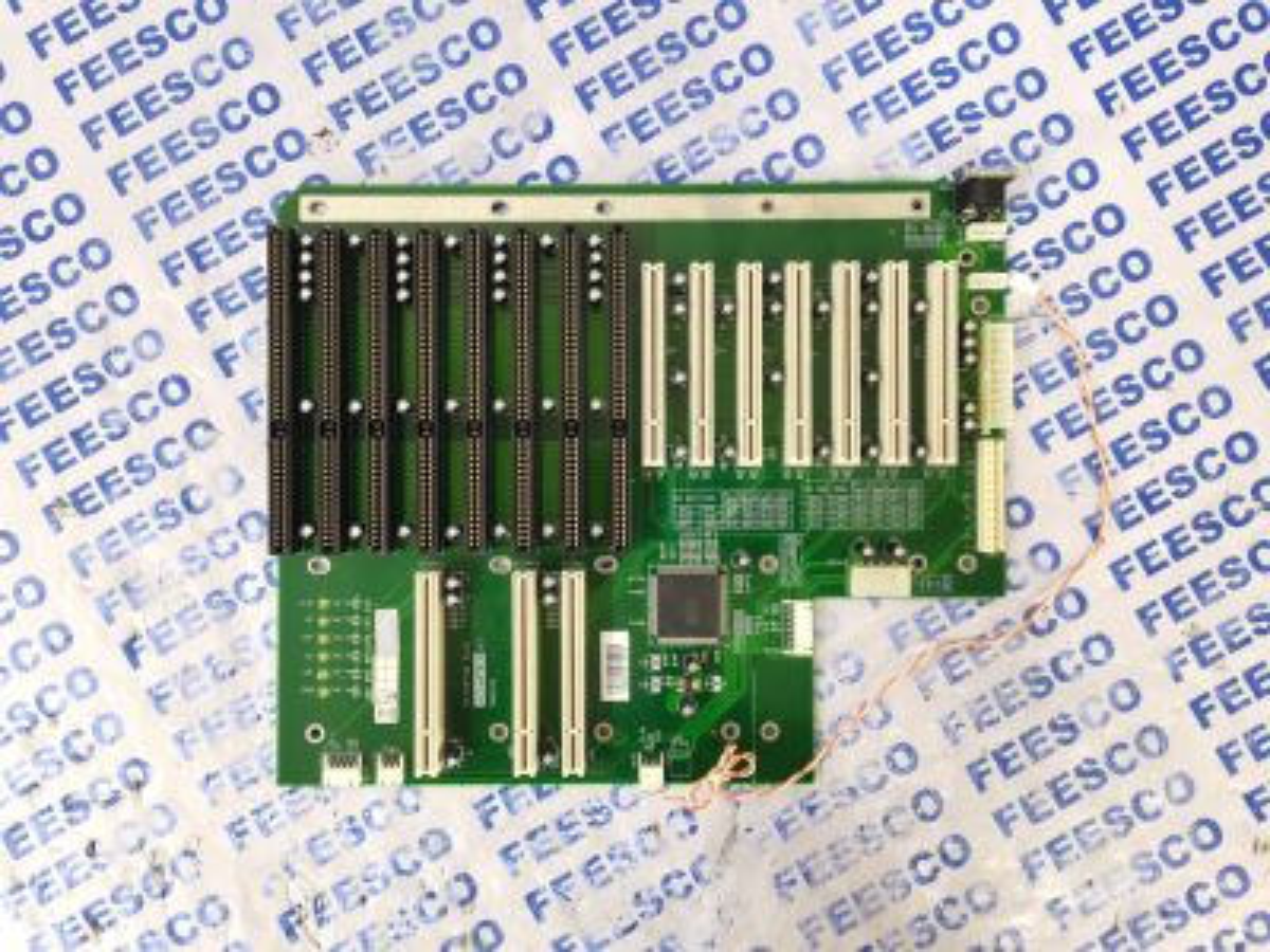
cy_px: 476
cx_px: 635
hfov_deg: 67.3
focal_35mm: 26
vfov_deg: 53.1
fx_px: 954
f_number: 1.8
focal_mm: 5.58
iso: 640
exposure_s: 1/20
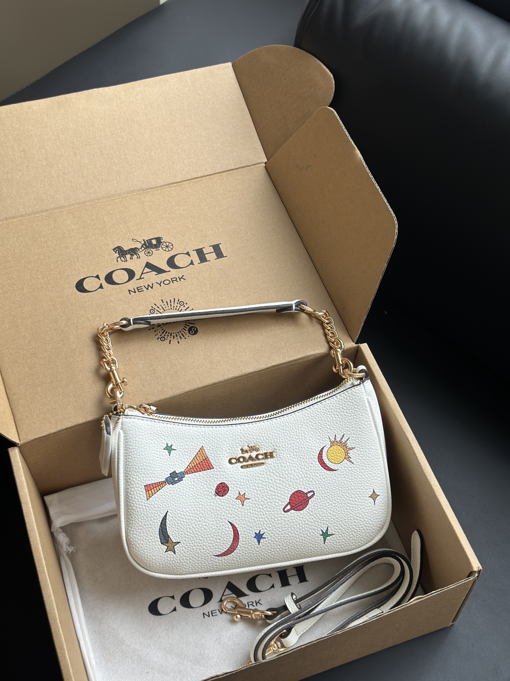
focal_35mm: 48
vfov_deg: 39.7
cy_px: 340
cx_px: 255
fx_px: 943
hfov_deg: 30.3
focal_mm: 6.86
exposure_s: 1/163
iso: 80
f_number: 1.78
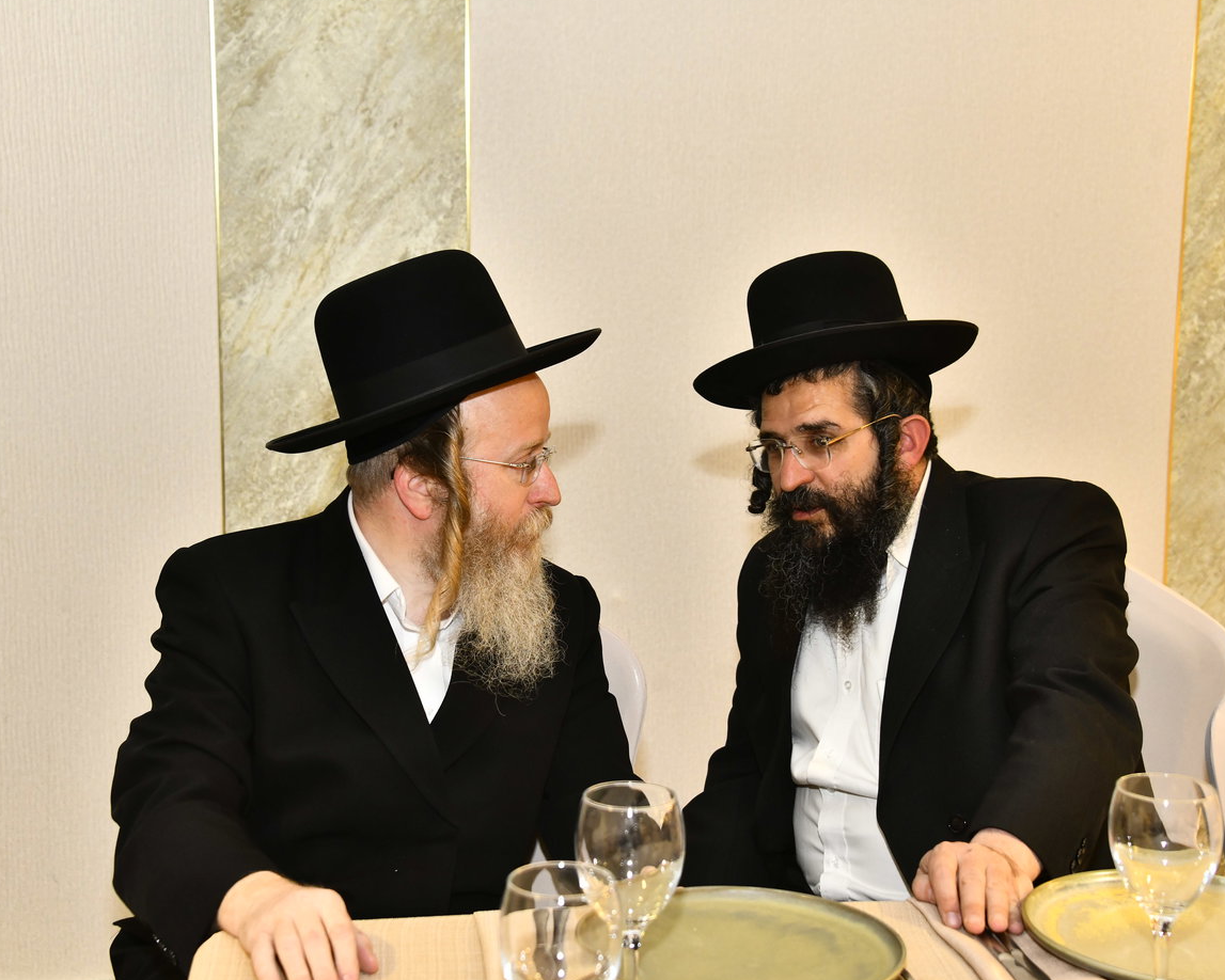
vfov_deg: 24.2
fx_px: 2284
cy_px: 491
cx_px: 599
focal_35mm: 63
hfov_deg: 30.0
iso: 1000
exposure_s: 1/160
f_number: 5.6
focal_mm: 55
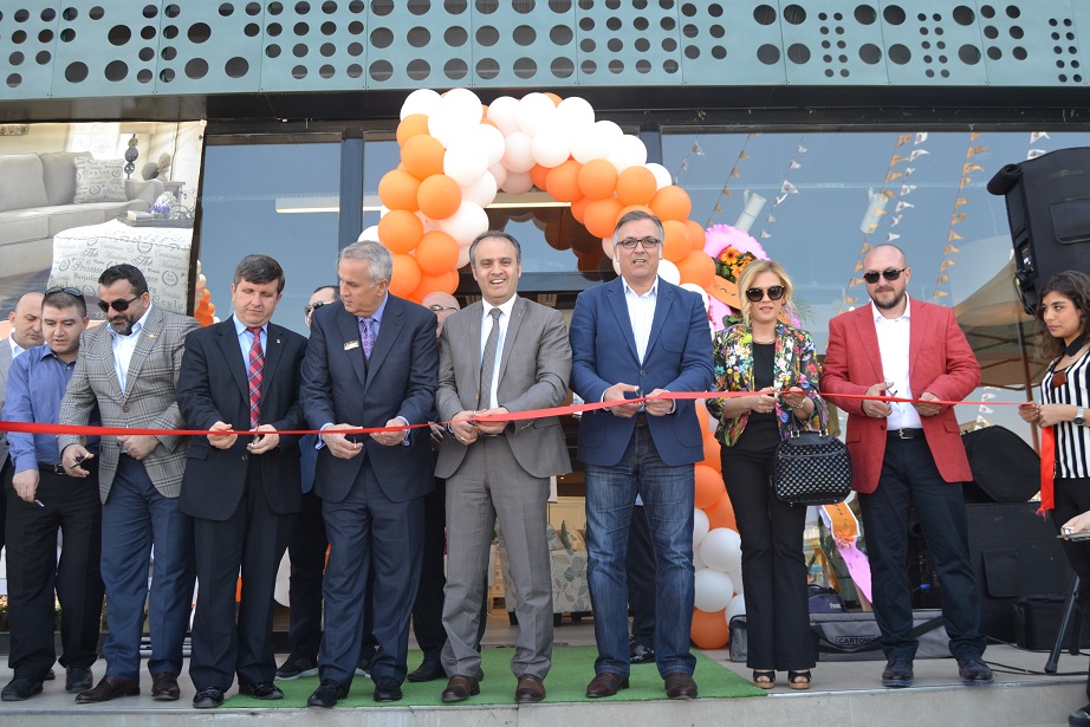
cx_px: 545
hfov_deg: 61.9
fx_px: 908
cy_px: 364
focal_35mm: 30
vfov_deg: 43.6
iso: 280
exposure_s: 1/125
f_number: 5.6
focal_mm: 20
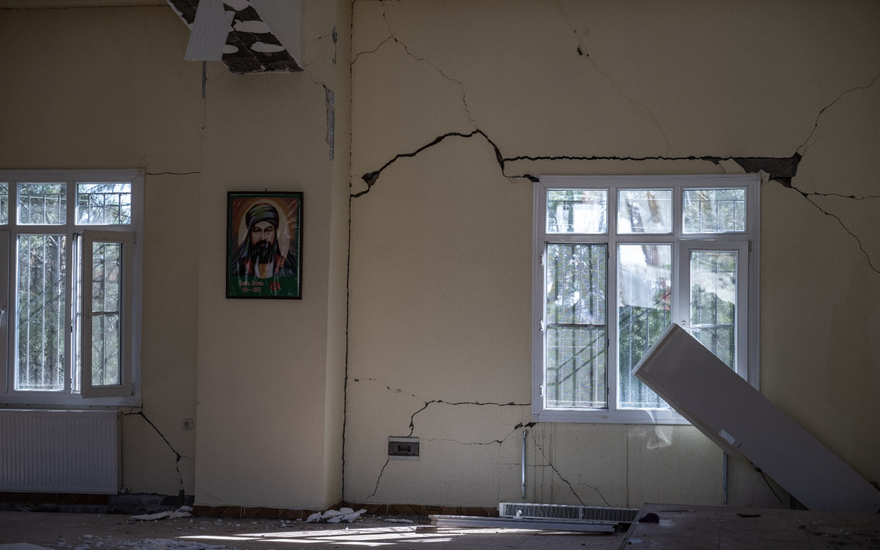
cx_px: 444
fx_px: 1727
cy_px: 281
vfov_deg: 18.1
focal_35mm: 72
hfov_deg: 28.6
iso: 320
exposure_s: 1/800
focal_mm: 70
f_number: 2.8
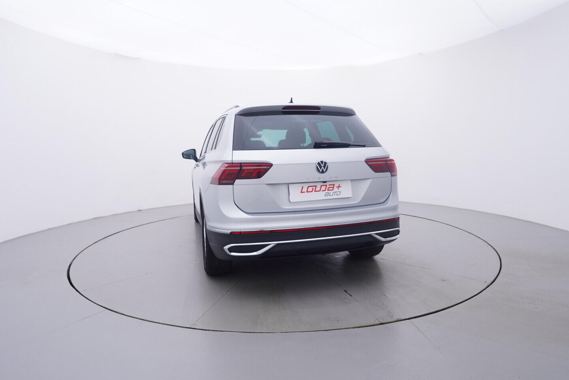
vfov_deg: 56.2
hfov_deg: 77.3
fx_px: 356
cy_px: 190
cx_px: 284
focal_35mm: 22
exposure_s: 1/80
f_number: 5
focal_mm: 15
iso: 200
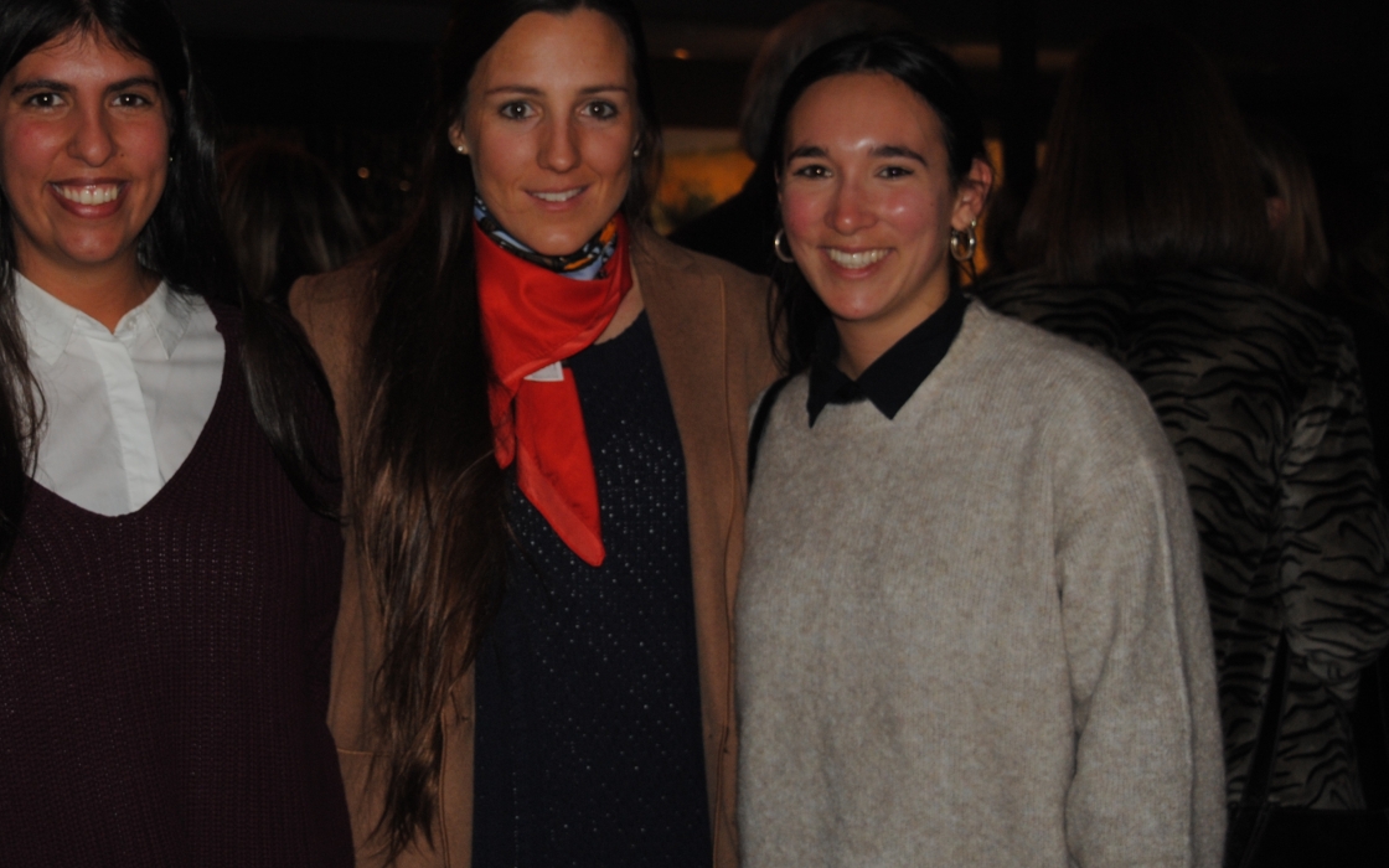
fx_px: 2726
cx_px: 430
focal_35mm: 72
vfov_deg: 18.1
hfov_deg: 28.3
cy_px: 410
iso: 200
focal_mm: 34
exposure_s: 1/60
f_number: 4.5
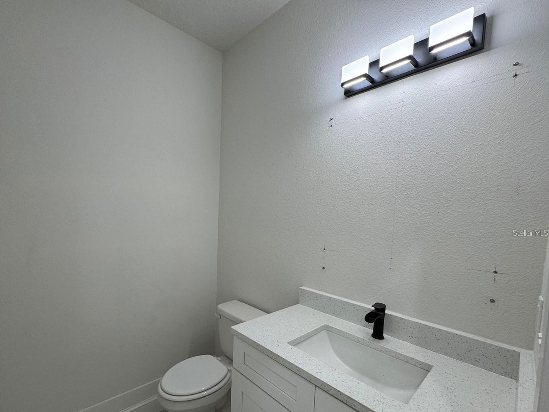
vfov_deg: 77.7
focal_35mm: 16
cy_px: 233
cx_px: 236
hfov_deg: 93.9
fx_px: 254
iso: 125
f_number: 2.2
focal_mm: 2.22
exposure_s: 1/120
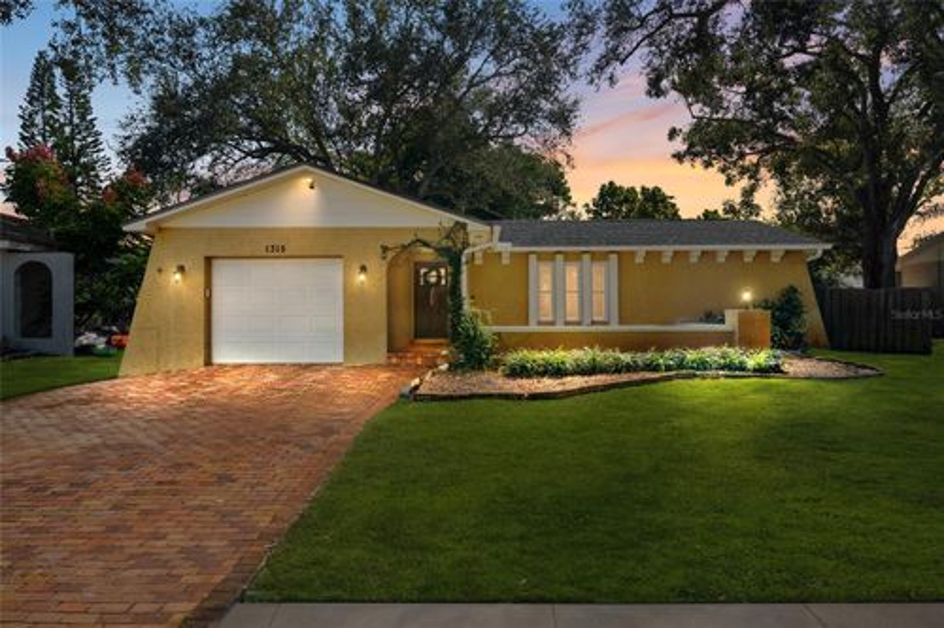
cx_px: 472
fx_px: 550
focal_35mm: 21
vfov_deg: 59.5
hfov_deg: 81.2
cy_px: 314
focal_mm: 21
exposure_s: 1/40
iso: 250
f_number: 9
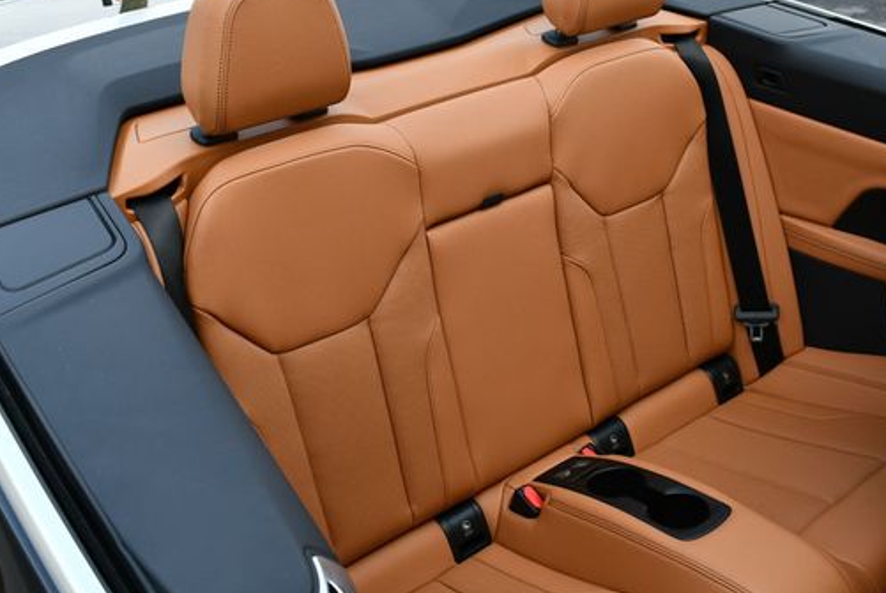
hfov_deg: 42.6
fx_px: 1133
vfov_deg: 29.2
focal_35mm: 46
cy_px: 239
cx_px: 511
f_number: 5.6
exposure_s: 1/125
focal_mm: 18
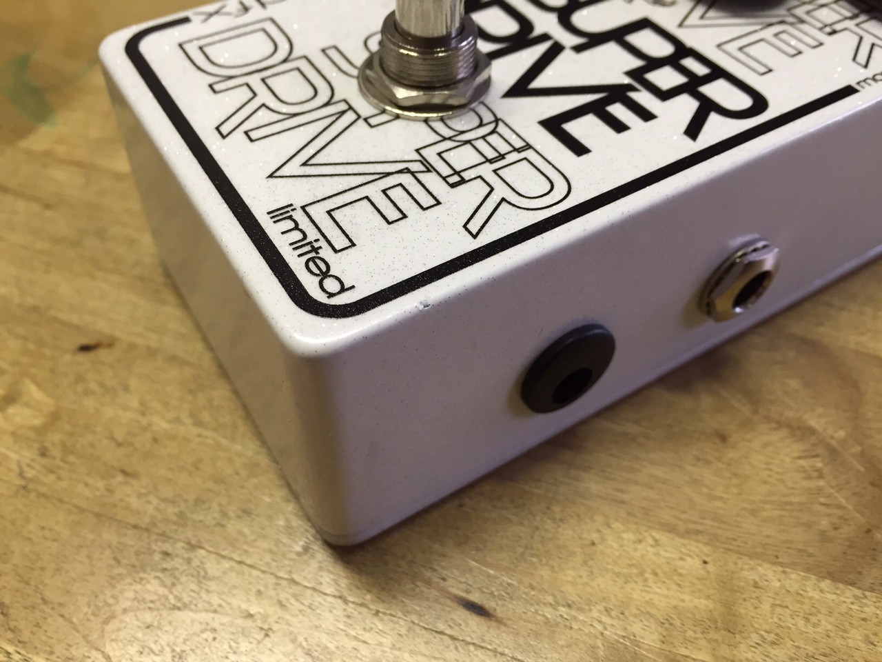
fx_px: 739
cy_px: 331
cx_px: 441
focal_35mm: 29
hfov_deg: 61.7
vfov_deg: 48.2
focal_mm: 4.15
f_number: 2.2
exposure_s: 1/33
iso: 100
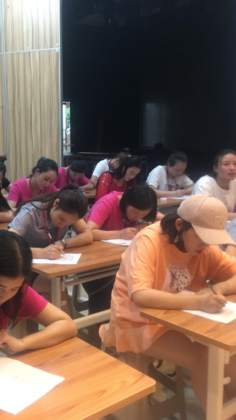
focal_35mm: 43
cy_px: 209
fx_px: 479
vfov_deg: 47.4
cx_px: 52
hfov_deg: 27.2
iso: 80
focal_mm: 4.15
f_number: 2.2
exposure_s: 1/10
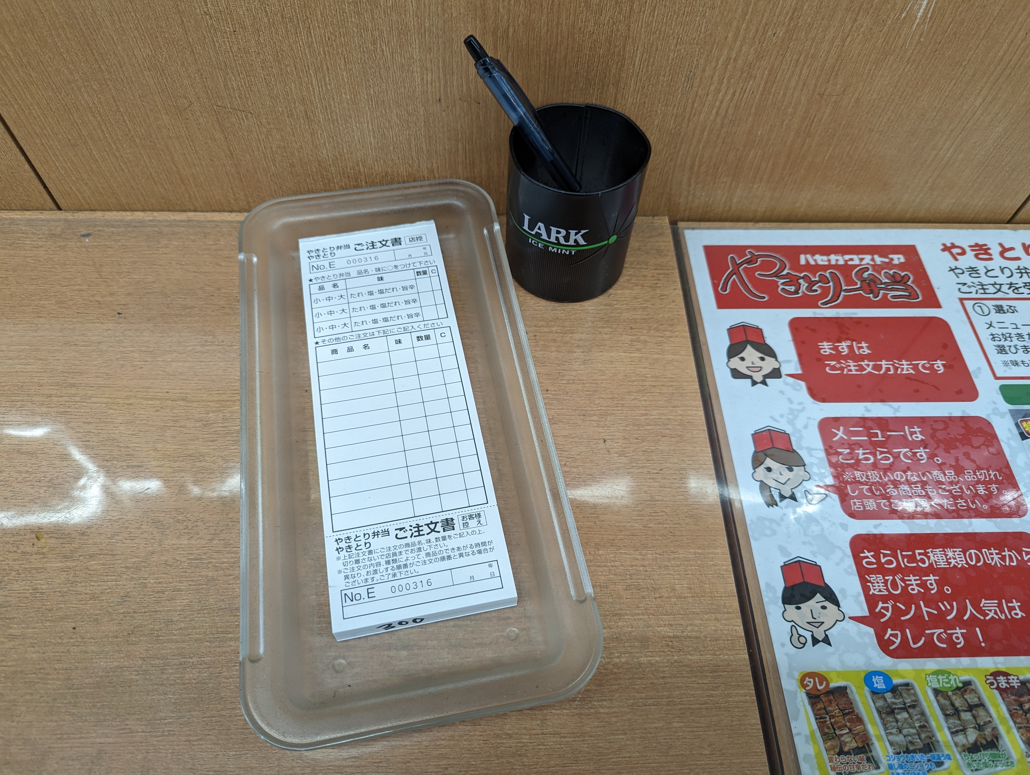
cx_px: 515
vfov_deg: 56.9
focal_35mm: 24
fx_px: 715
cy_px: 388
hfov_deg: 71.5
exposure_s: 1/153
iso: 174
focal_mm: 6.81
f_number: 1.85
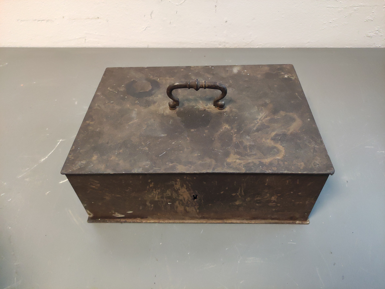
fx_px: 278
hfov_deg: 69.4
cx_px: 192
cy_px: 144
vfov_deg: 54.9
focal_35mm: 25
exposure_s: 1/33
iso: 819
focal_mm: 5.43
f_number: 1.89
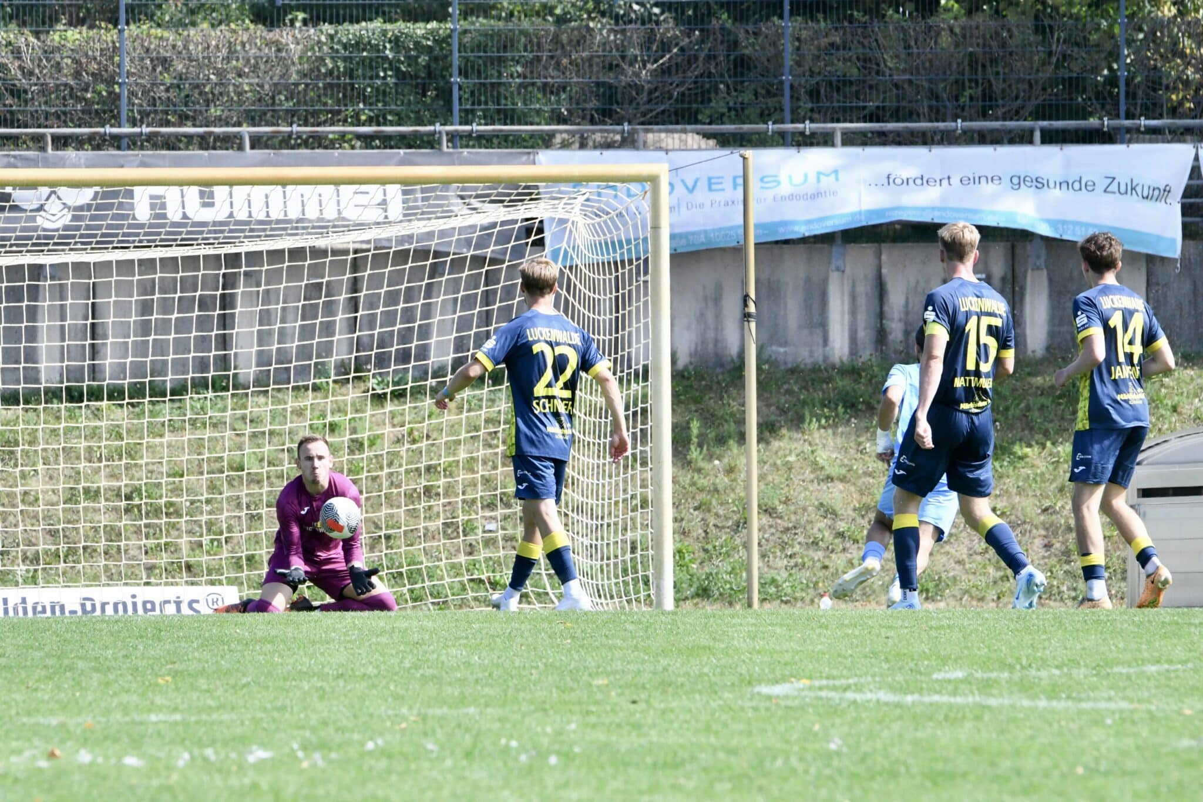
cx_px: 602
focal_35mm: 400
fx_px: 13365
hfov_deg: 5.2
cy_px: 401
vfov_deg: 3.4
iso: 2000
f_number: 11
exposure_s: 1/1000
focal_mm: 400
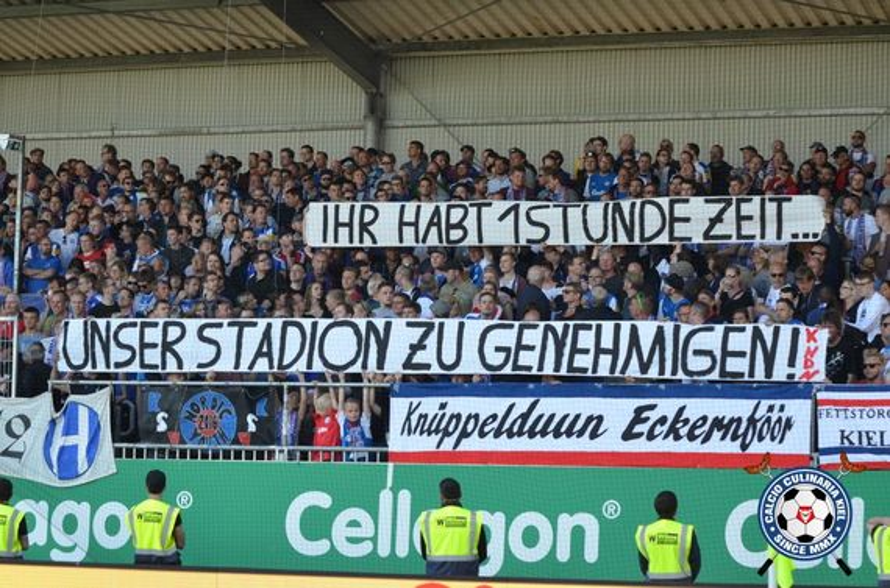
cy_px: 294
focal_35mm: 105
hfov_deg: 19.5
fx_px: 2589
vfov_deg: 13.0
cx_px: 445
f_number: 3.2
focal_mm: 70
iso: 400
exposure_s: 1/800
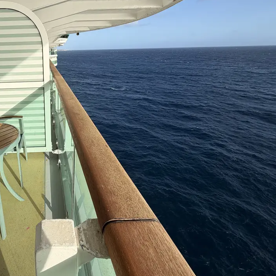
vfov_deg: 71.1
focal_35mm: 21
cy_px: 105
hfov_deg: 64.4
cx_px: 48
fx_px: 189
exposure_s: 1/770
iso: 25
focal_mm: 2.22
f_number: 2.2
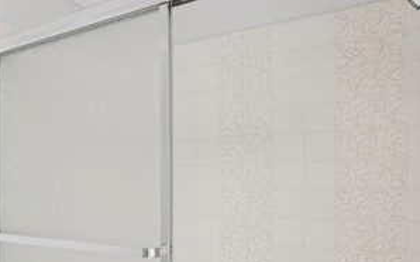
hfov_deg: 51.9
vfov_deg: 35.4
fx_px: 400
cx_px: 86
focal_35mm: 35
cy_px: 199
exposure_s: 1/2.5
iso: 400
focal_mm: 16
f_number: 8
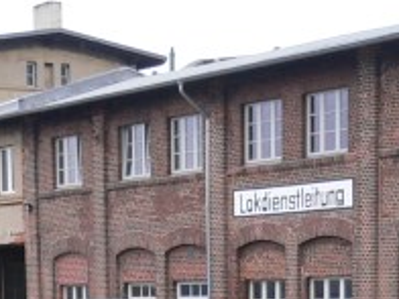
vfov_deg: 11.2
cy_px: 497
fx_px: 1441
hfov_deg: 15.6
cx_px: 53
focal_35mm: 125
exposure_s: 1/320
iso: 100
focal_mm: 5.8
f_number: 2.8
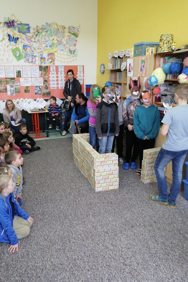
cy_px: 140
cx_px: 83
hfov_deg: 44.9
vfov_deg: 63.7
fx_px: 227
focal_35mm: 29
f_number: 1.8
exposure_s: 1/50
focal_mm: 3.88
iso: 100
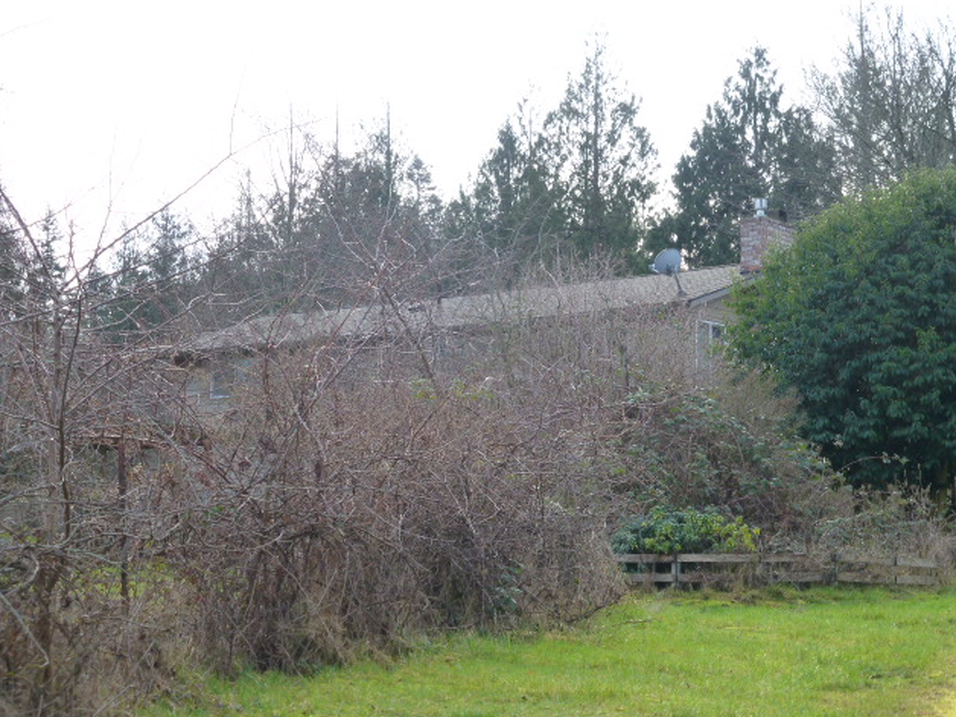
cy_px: 358
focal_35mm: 104
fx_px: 2872
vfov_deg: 14.2
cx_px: 478
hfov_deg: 18.9
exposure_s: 1/80
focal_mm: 18.2
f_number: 5.3
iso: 160
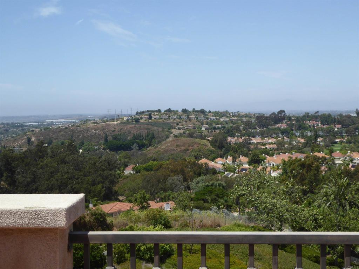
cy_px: 134
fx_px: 477
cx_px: 180
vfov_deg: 31.5
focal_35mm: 46
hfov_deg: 41.2
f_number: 3.9
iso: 100
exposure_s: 1/800
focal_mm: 7.8
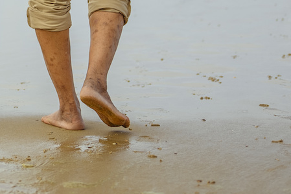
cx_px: -168
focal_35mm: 167
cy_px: -128
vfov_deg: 8.0
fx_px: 1349
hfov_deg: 11.7
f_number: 1.8
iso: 100
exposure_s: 1/2500
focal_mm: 50
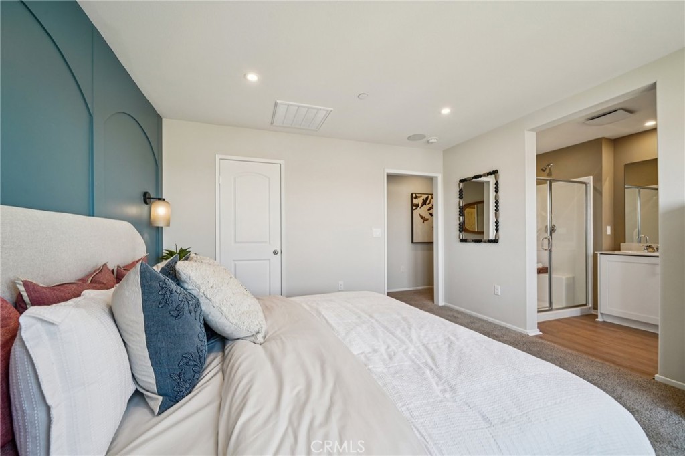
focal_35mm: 13
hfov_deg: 108.3
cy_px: 228
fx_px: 247
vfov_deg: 85.4
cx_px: 342
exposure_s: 1/30
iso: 250
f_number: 8
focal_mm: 13
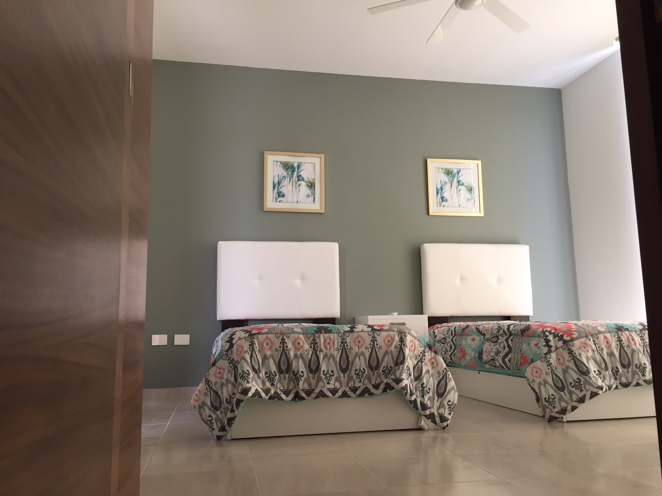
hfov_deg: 61.7
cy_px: 248
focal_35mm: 29
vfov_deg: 48.2
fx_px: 555
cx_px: 331
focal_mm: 4.15
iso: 64
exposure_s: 1/30
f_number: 2.2
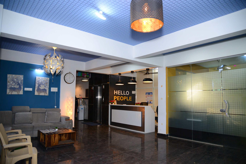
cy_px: 82
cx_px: 123
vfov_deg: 53.2
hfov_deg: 73.7
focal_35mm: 24
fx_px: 164
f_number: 4
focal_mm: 24
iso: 1250
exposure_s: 1/125
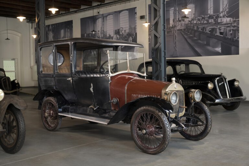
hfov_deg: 45.4
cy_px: 83
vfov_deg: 31.2
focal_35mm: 43
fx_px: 297
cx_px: 124
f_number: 10
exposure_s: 1/2
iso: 100
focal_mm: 43
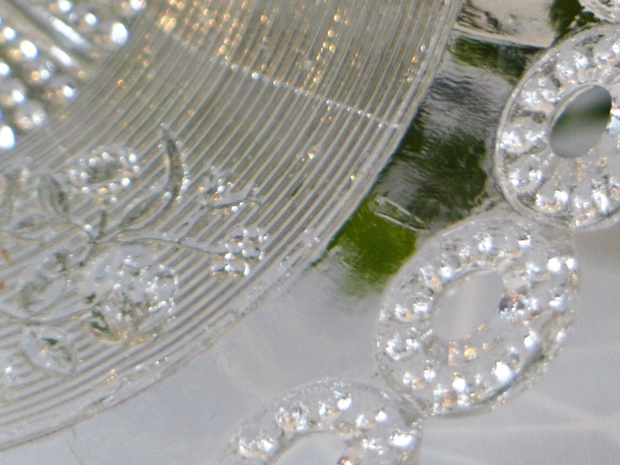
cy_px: 232
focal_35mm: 614
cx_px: 310
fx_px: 10997
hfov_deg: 3.2
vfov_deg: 2.4
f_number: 2.8
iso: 400
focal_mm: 100.5
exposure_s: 1/60
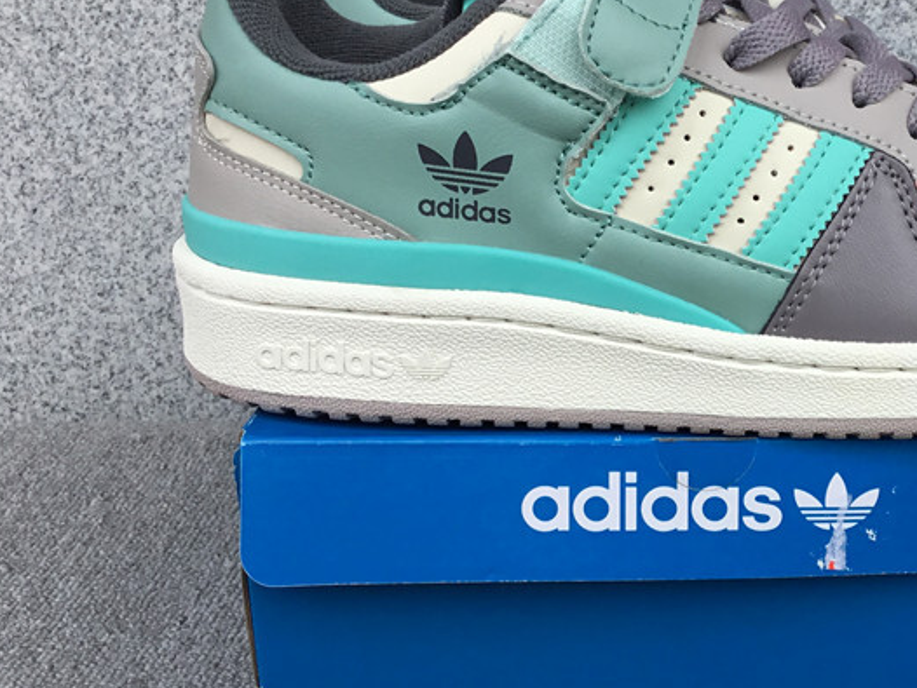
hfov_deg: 35.1
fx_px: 1405
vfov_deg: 27.5
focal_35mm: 53
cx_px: 718
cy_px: 360
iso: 25
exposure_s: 1/562
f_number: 2.4
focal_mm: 3.3
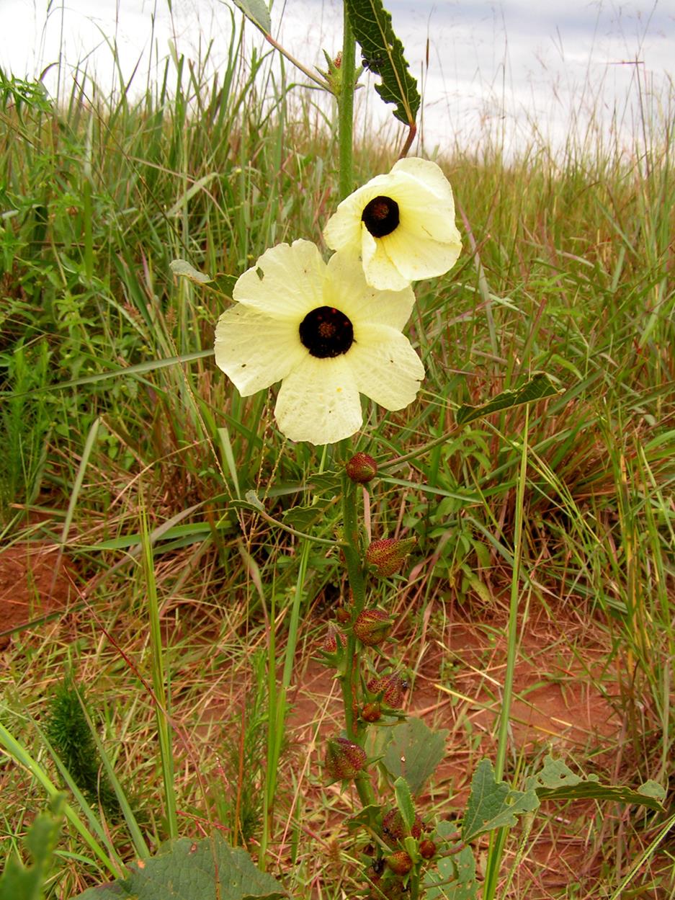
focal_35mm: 38
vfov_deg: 49.0
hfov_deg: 37.7
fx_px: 988
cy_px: 450
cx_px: 338
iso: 50
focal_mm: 6.3
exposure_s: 1/160
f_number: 5.6
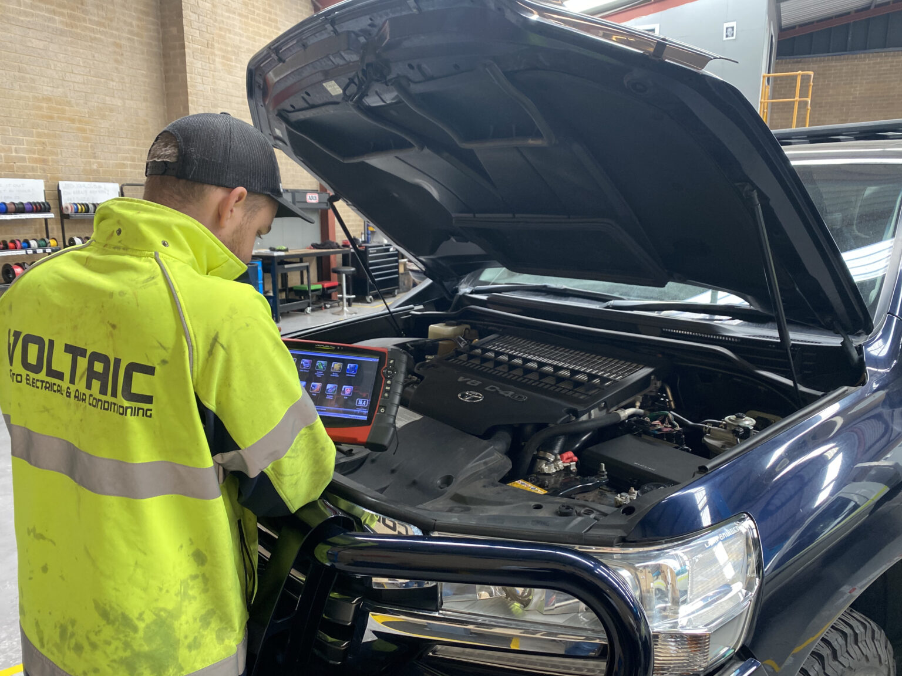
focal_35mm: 26
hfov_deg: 67.3
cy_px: 338
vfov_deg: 53.1
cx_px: 451
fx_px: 677
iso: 160
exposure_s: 1/60
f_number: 1.8
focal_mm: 4.25
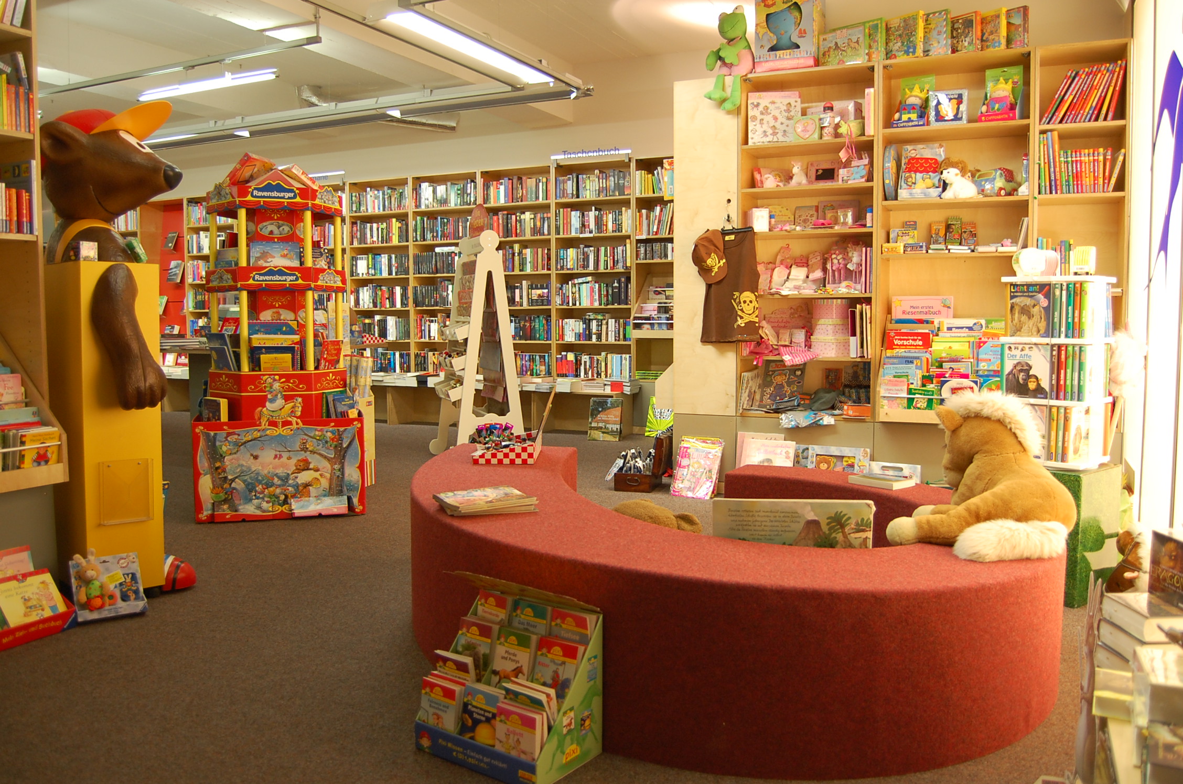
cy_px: 392
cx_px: 592
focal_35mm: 27
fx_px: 886
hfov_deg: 67.5
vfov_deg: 47.8
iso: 400
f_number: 3.5
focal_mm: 18
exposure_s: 1/40
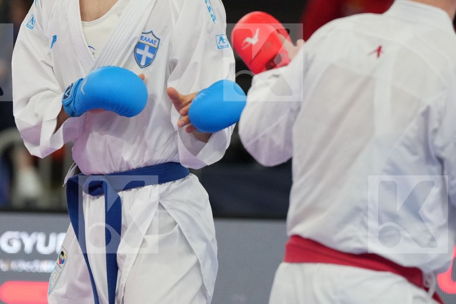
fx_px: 6408
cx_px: 118
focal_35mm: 506
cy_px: 62
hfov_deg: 4.1
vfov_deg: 2.7
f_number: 2.8
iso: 2000
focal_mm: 200
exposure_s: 1/1000
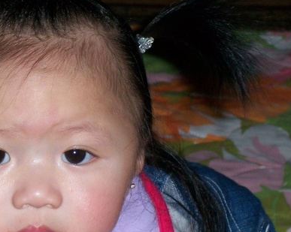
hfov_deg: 11.1
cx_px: 67
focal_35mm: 174
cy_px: 121
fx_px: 1497
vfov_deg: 8.9
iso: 125
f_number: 4.3
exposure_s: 1/100
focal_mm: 14.5
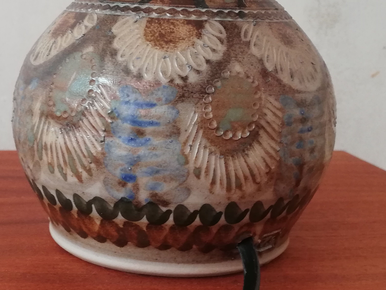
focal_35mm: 60
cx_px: 145
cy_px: 114
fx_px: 669
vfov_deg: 24.4
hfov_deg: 32.0
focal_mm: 3.81
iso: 250
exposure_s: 1/33.3
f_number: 2.2
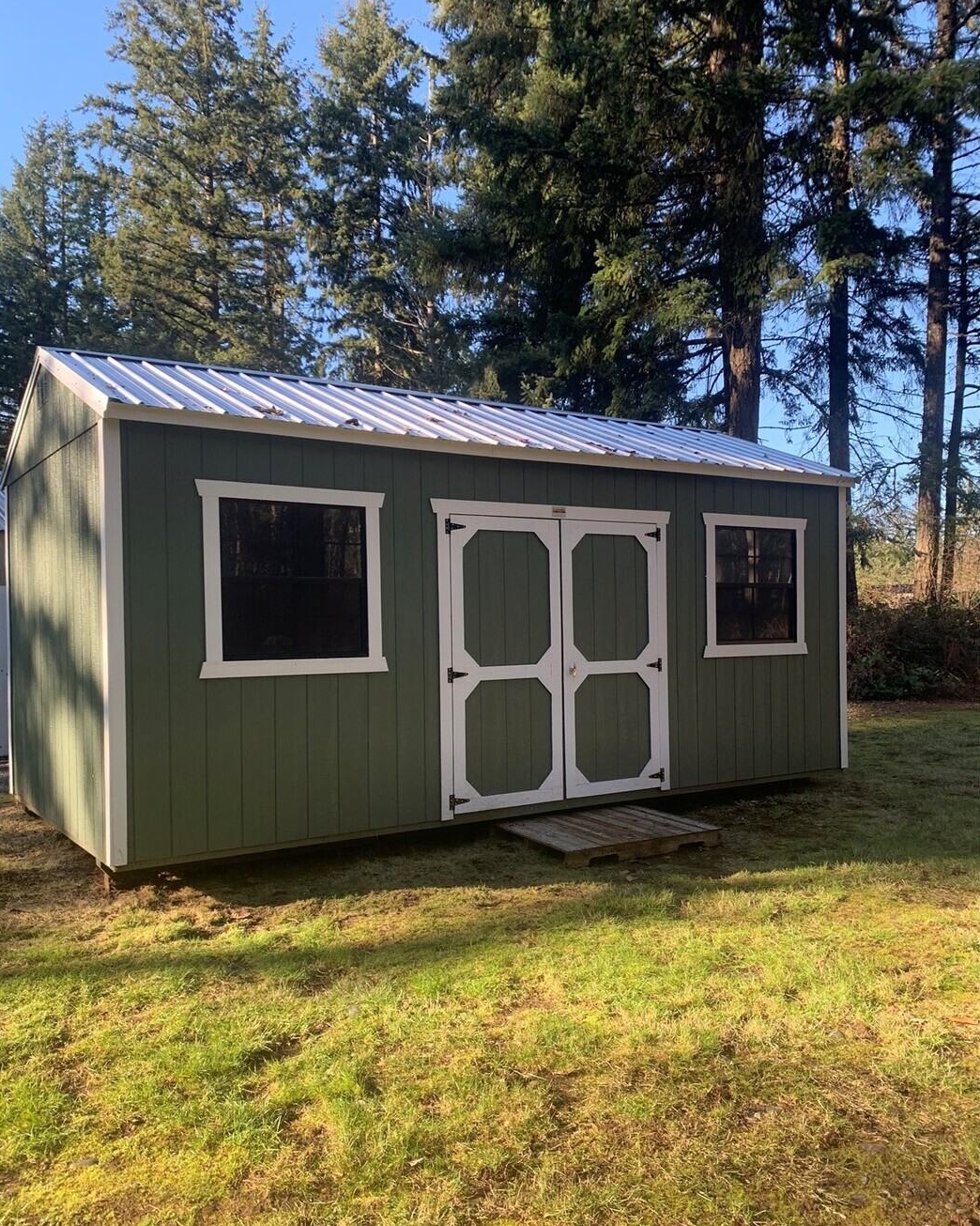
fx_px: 1015
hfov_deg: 51.5
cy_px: 652
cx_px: 474
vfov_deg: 62.2
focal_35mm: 28
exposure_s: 1/207
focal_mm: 4.25
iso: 25
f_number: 1.8
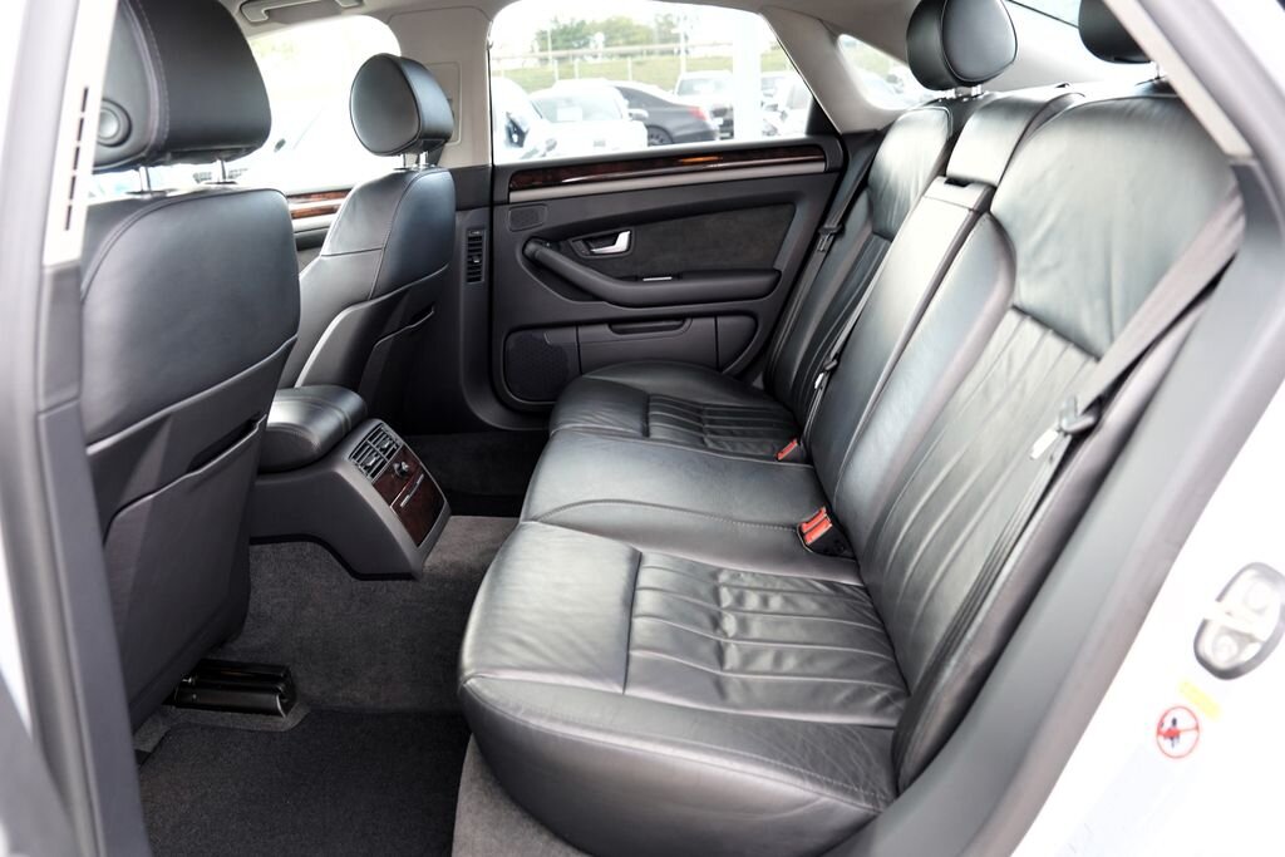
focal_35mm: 24
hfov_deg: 73.7
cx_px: 642
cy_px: 428
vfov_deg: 53.1
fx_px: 857
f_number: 4
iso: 1000
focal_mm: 24
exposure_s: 1/60
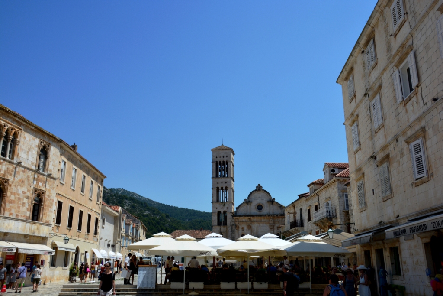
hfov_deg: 57.2
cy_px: 148
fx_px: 406
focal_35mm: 33
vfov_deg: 40.0
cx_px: 222
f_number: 14
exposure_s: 1/160
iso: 250
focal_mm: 22
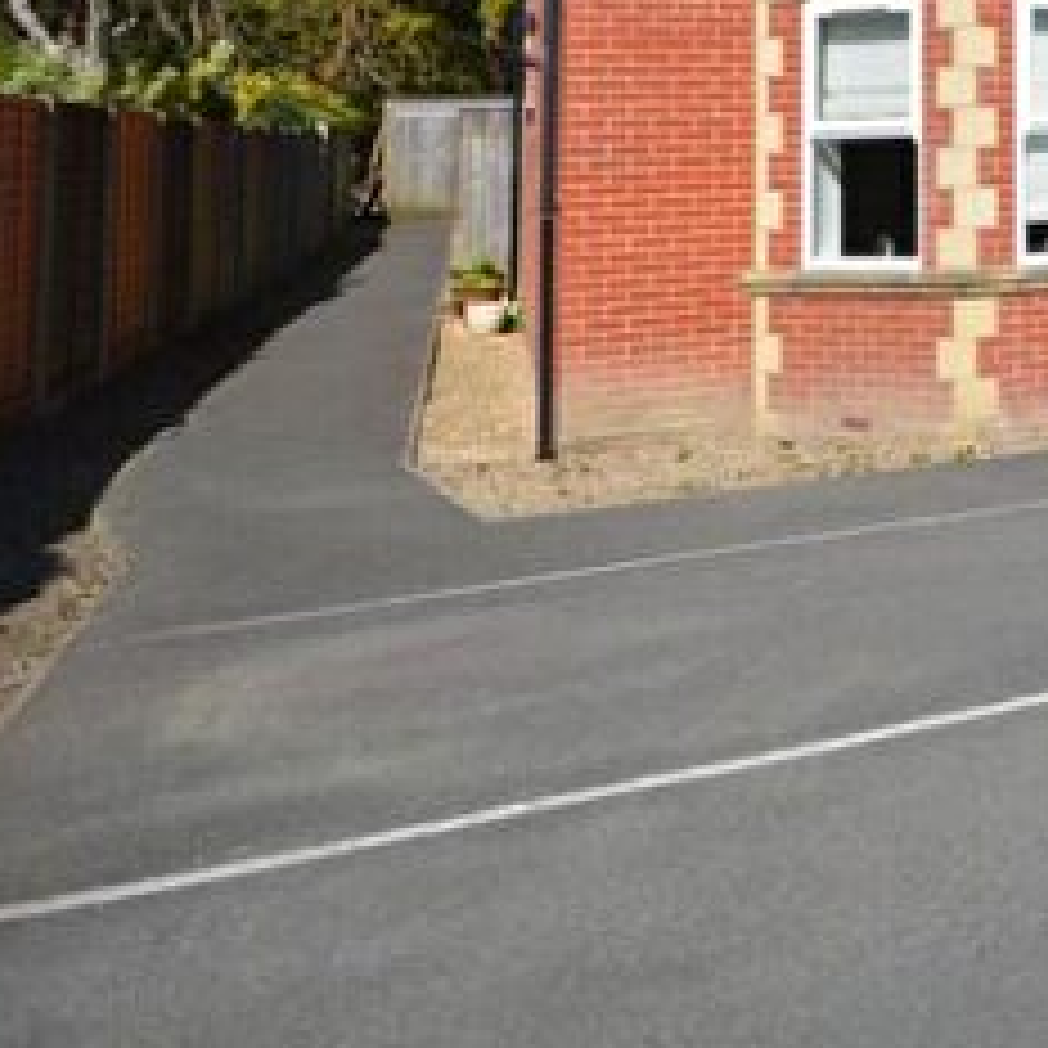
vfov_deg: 33.8
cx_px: 1462
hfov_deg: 28.1
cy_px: 11
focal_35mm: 46
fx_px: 1576
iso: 100
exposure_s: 1/250
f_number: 8
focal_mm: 12
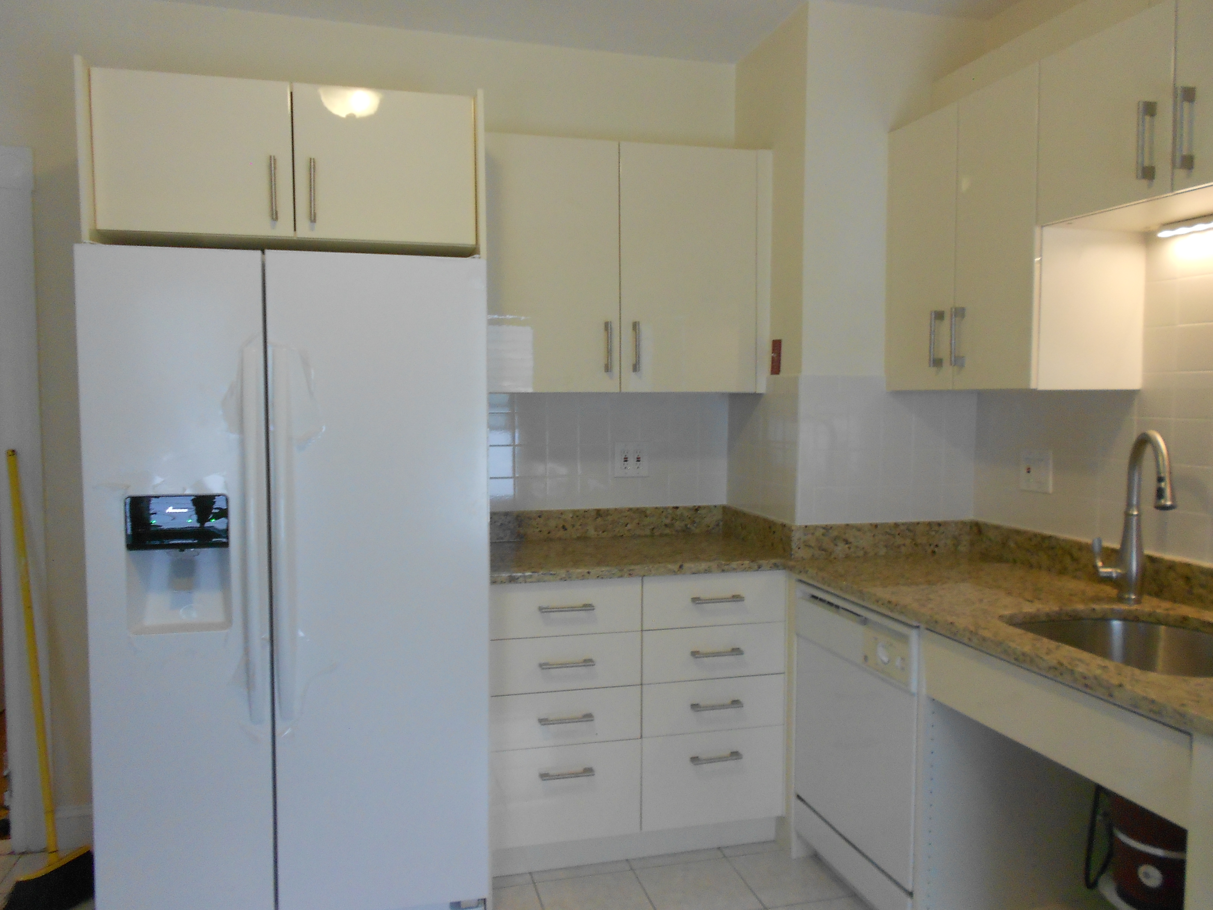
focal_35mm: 26
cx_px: 606
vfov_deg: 53.1
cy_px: 455
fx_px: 911
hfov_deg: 67.3
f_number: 3.2
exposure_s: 1/30
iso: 250
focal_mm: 4.6
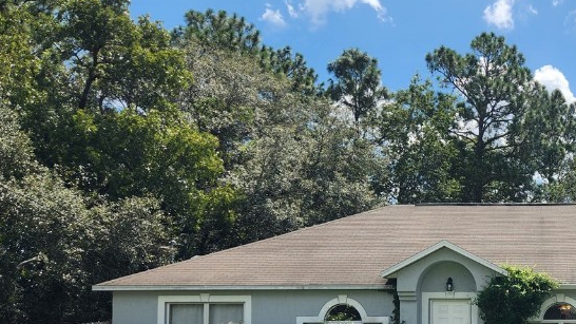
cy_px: 293
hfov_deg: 40.4
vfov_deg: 24.7
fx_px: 718
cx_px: 520
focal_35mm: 47
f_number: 1.8
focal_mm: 5.4
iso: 20
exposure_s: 1/2066
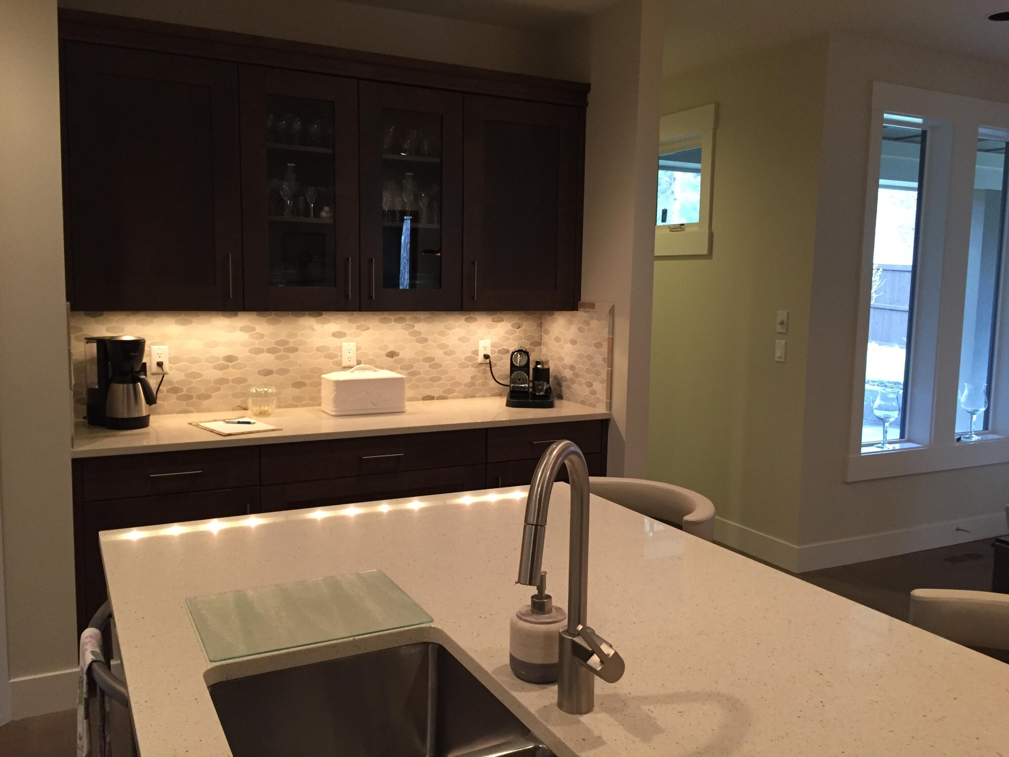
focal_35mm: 29
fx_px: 845
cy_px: 378
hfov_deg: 61.7
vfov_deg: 48.2
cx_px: 504
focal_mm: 4.15
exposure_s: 1/30
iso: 160
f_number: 2.2
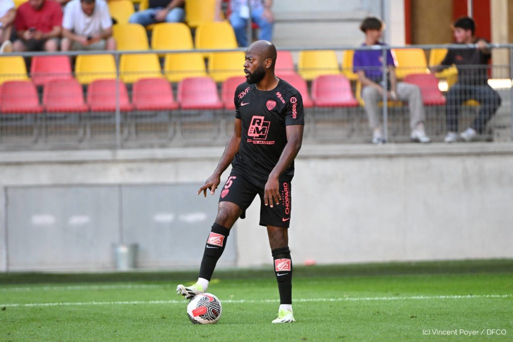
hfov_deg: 3.4
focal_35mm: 600
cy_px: 171
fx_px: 8547
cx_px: 256
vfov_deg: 2.3
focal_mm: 400
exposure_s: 1/1000
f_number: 4
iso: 2500
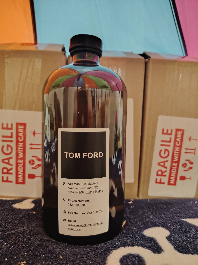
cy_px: 132
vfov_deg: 71.6
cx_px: 99
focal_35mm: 24
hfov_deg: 56.8
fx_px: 183
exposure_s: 1/25
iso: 2606
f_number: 1.75
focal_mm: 5.25
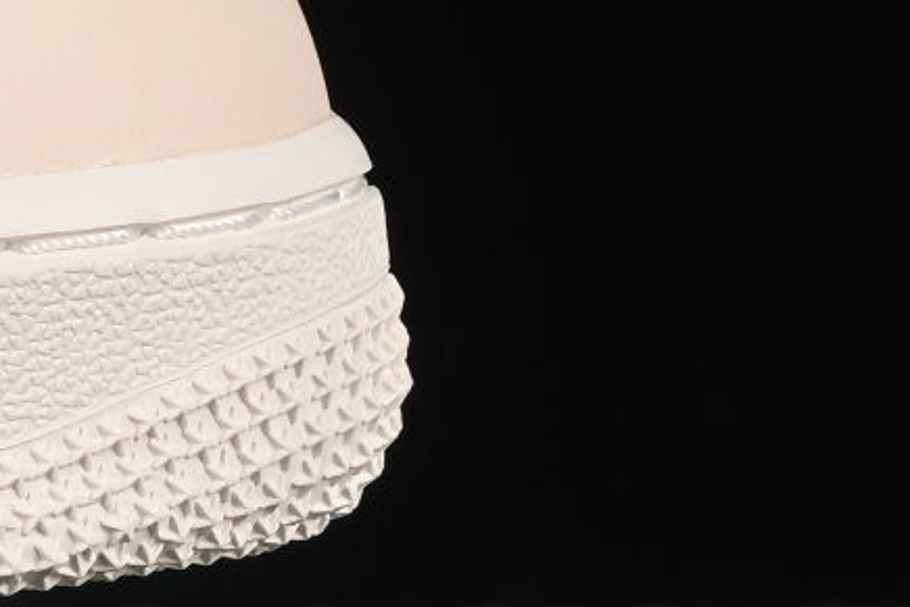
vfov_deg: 2.9
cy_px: -576
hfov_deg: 4.2
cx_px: -1542
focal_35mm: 479
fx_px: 12111
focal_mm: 50
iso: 160
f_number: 8
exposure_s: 1/80
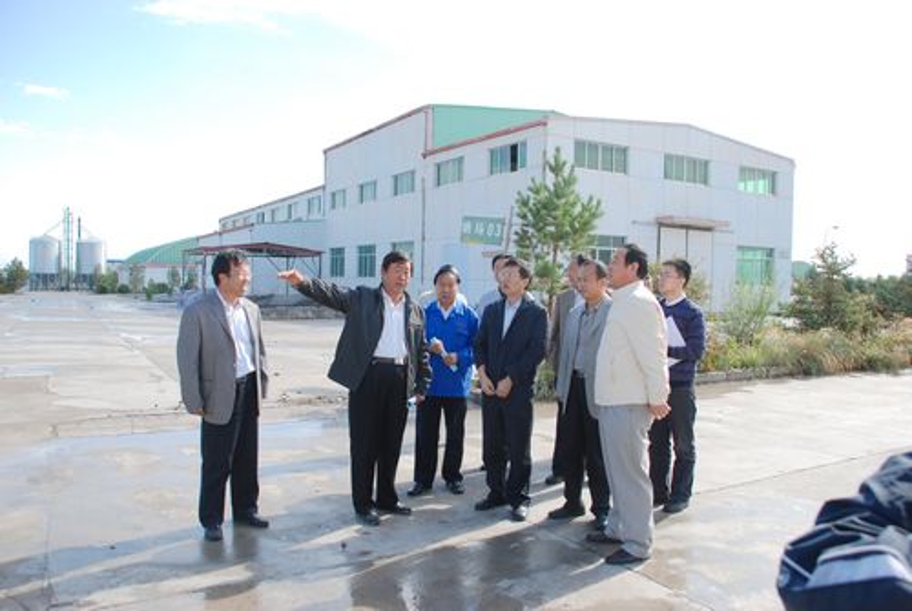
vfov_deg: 48.1
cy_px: 306
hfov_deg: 67.3
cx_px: 456
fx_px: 685
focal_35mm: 27
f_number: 5
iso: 200
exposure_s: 1/400
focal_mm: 18
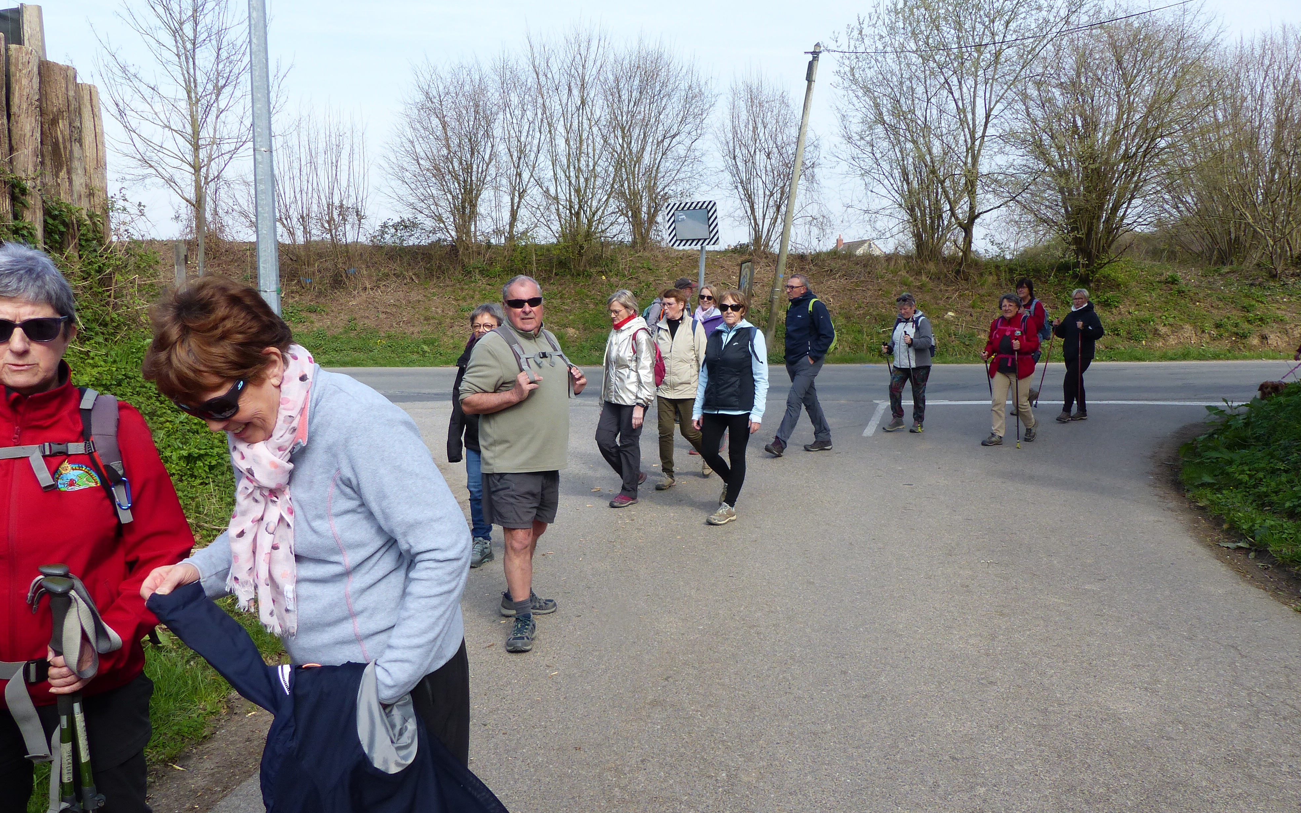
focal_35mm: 27
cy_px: 459
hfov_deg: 68.4
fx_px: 957
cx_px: 651
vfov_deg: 45.9
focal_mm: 4.5
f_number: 4
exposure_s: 1/400
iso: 100
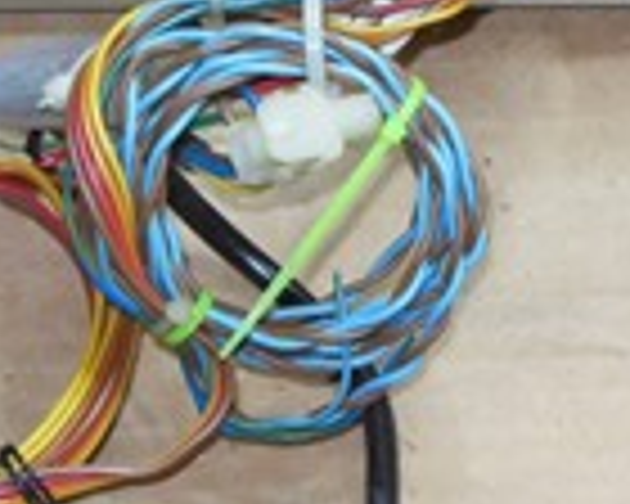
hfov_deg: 16.1
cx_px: 387
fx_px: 2219
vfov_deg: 12.9
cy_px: 50
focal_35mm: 119
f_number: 3.6
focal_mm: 6.8
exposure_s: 1/30
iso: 200
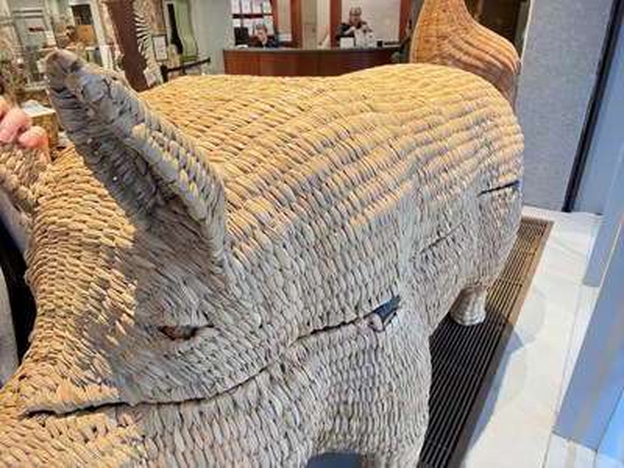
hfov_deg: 73.9
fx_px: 415
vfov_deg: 58.9
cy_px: 234
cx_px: 312
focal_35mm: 23
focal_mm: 2.69
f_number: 1.9
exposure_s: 1/40
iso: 200
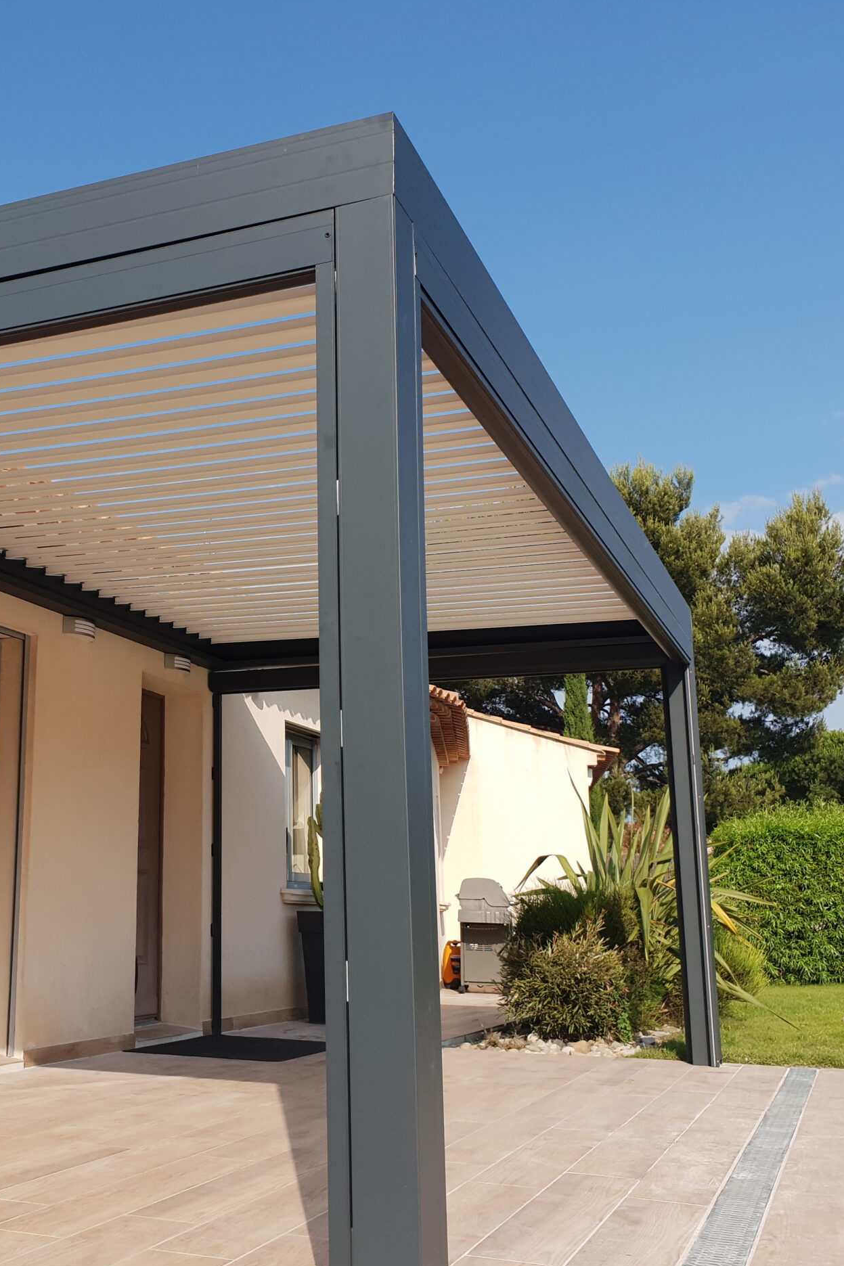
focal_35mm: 37
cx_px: 212
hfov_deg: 35.2
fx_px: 1301
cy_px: 631
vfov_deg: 51.9
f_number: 2.4
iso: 50
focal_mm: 4.3
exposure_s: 1/1486
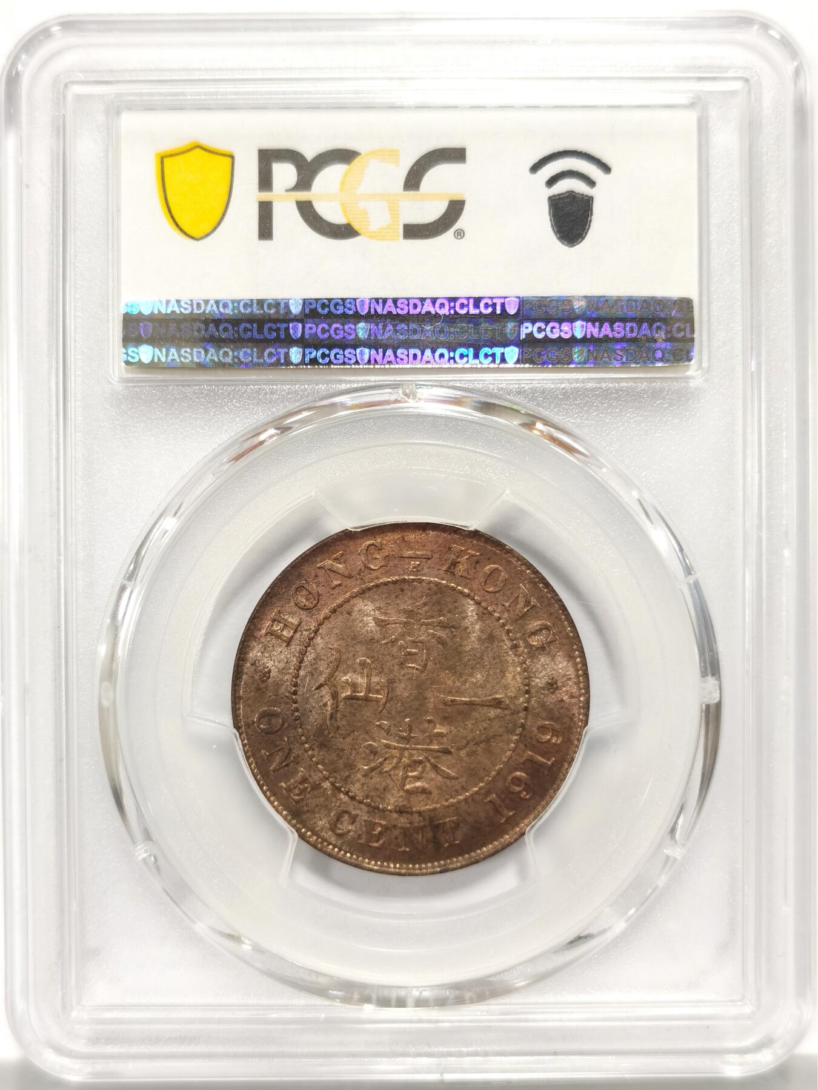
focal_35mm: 54
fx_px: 1701
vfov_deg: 35.5
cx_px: 409
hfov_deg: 27.0
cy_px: 545
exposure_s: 1/100
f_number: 16
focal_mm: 5.56
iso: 160
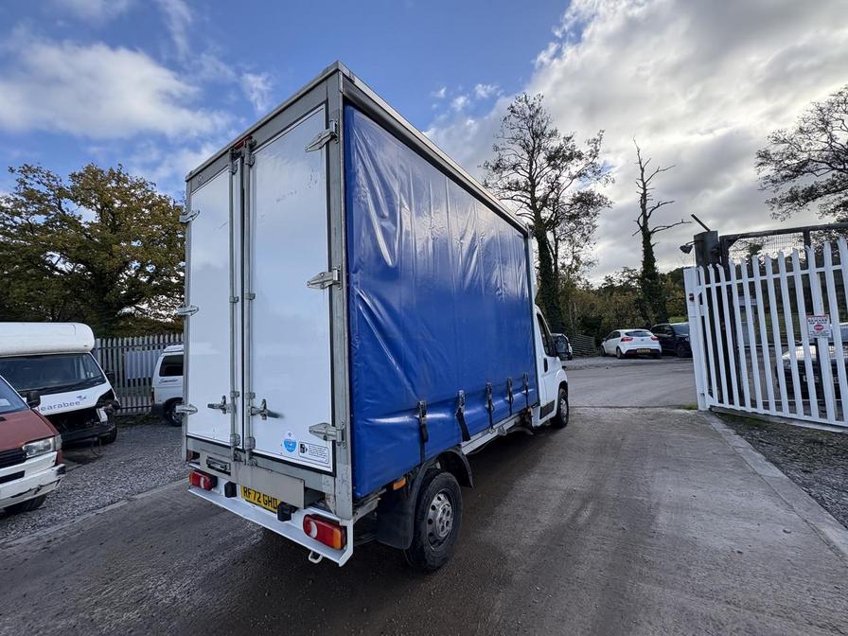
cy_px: 318
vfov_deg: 85.7
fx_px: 343
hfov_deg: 102.1
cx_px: 424
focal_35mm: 14
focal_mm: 2.22
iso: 50
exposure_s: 1/657
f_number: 2.2
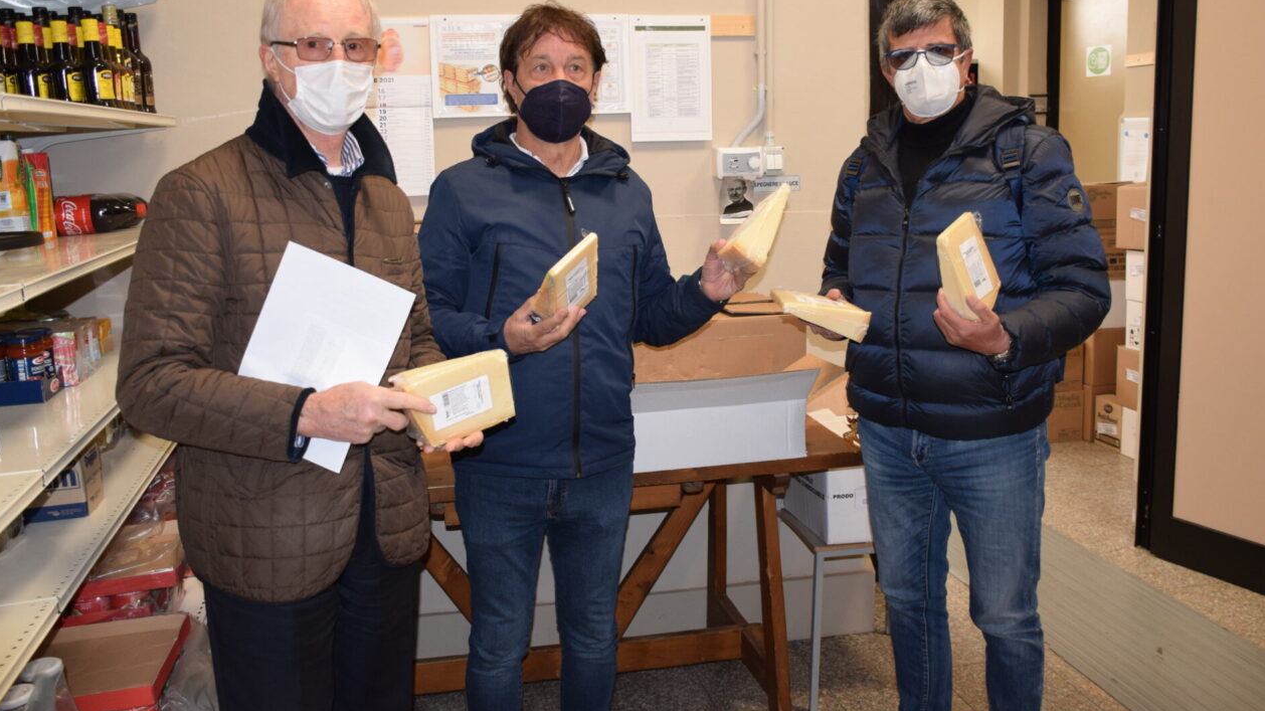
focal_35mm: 32
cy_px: 297
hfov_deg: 61.0
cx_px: 639
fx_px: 1073
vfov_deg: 36.6
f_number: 3.5
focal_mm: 20
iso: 800
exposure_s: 1/60
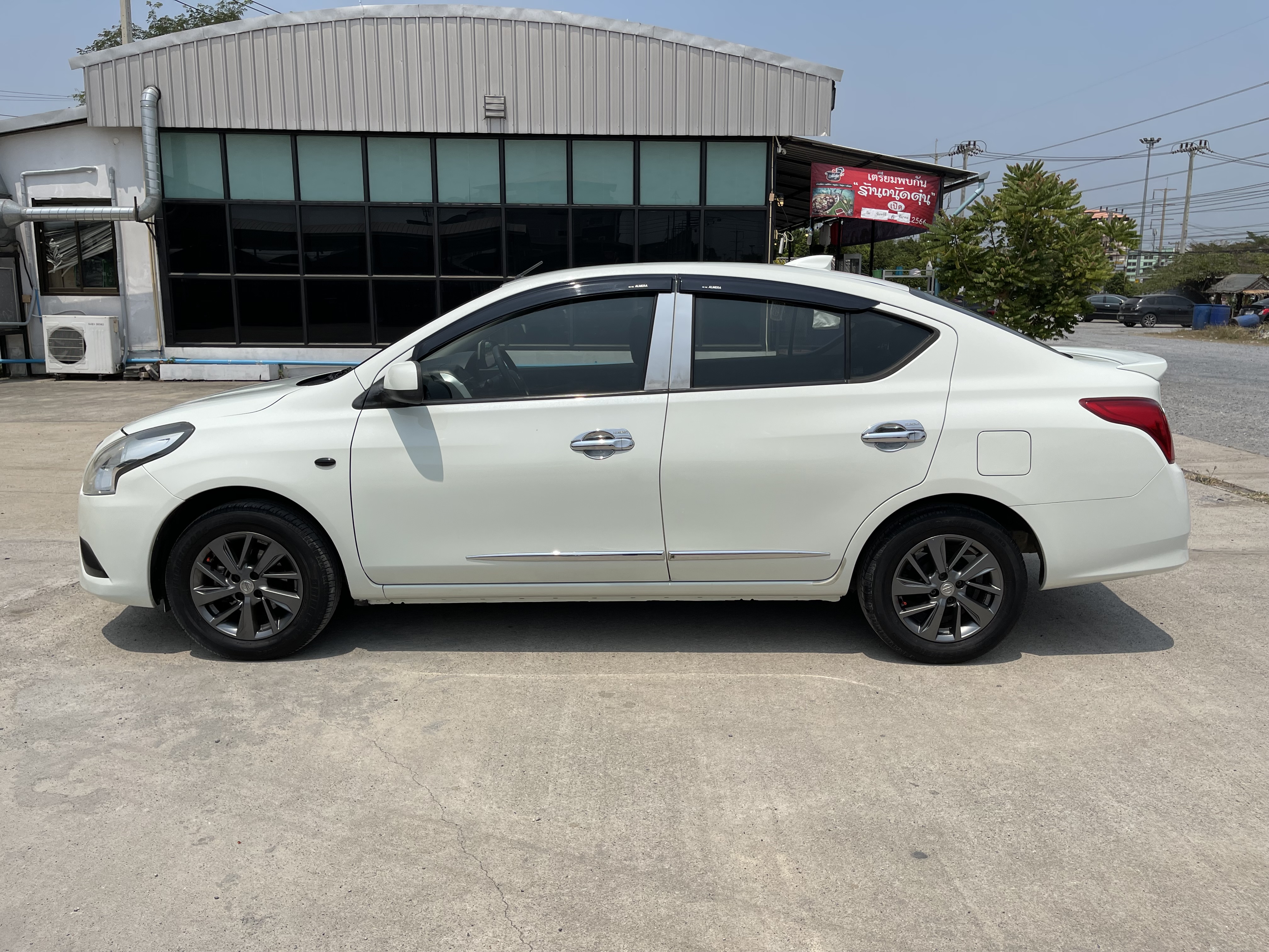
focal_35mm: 26
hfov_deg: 67.3
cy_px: 476
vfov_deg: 53.1
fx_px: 953
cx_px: 634
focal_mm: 5.1
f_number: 1.6
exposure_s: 1/9174
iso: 32
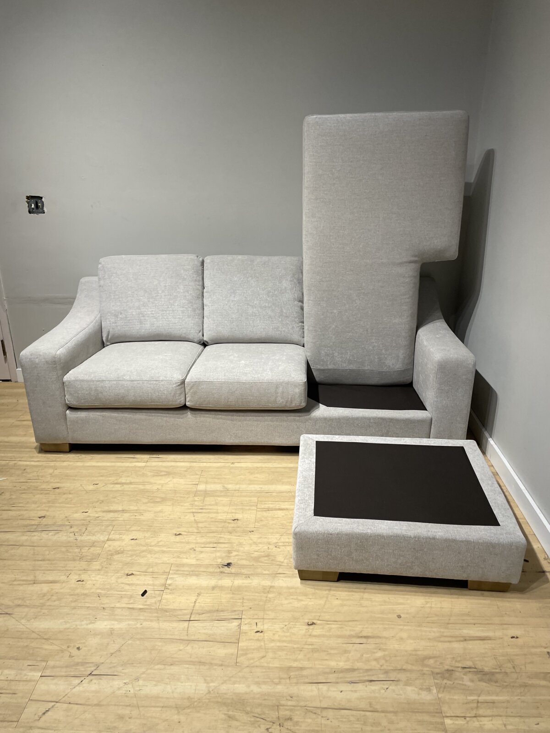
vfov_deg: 67.3
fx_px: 551
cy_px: 366
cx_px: 275
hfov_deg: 53.1
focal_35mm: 26
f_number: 1.6
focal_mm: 4.2
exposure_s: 1/120
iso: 125
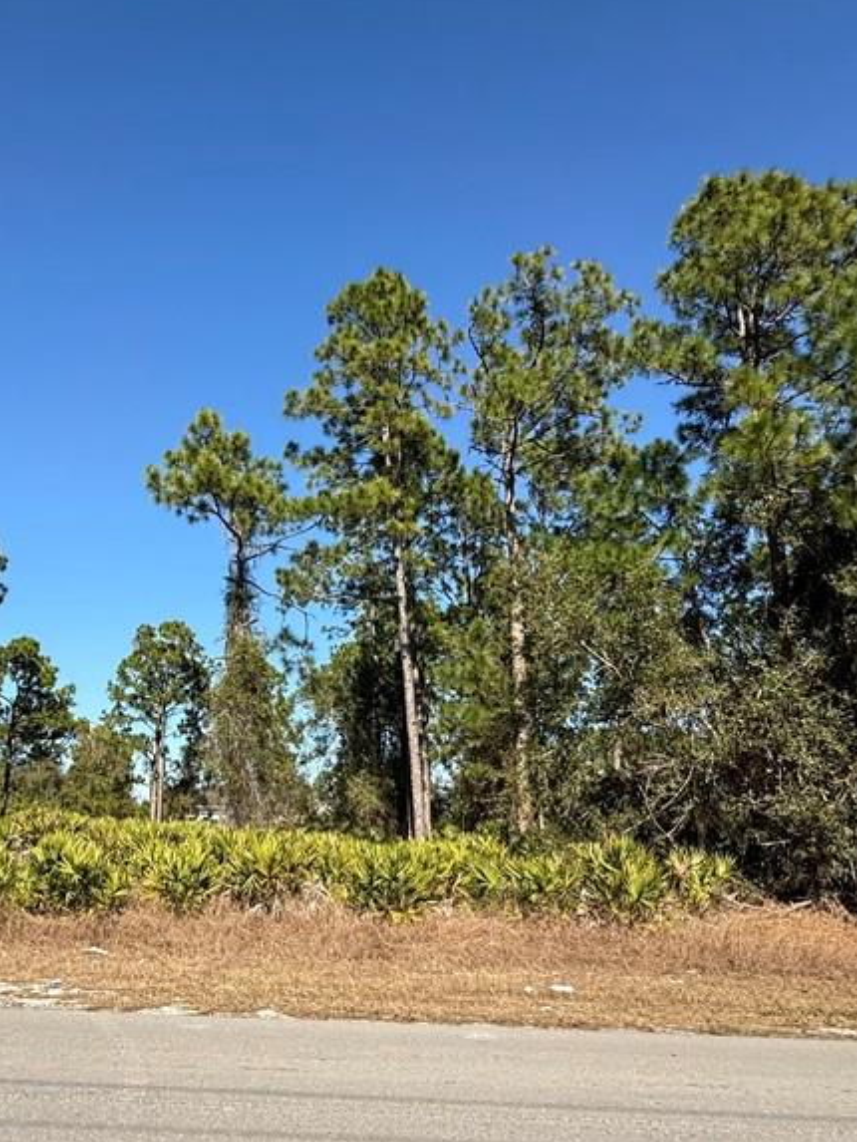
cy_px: 560
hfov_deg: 53.8
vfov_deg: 69.4
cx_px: 283
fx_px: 825
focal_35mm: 25
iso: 50
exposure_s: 1/1285
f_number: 2.2
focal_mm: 2.22
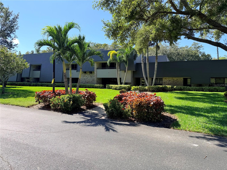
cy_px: 85
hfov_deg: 71.6
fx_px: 157
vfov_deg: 56.8
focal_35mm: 24
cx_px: 114
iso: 80
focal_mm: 6.76
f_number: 1.78
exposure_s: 1/1091
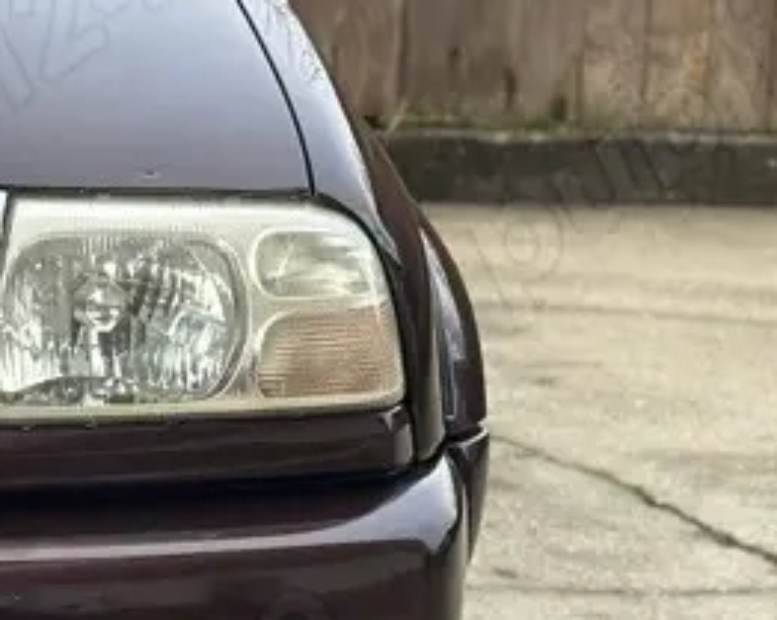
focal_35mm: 179
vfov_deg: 8.6
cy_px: 77
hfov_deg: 10.3
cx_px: -555
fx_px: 4112
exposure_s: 1/1000
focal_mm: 6.86
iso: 80
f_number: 1.78
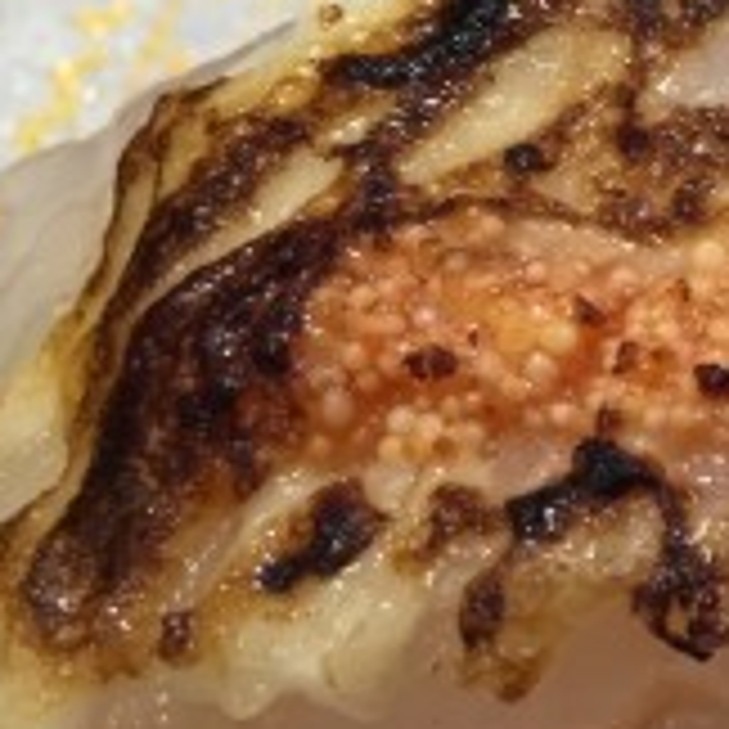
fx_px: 2263
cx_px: 1242
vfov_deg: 18.2
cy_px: 508
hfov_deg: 16.0
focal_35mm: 95
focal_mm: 4.15
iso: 80
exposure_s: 1/30
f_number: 2.2
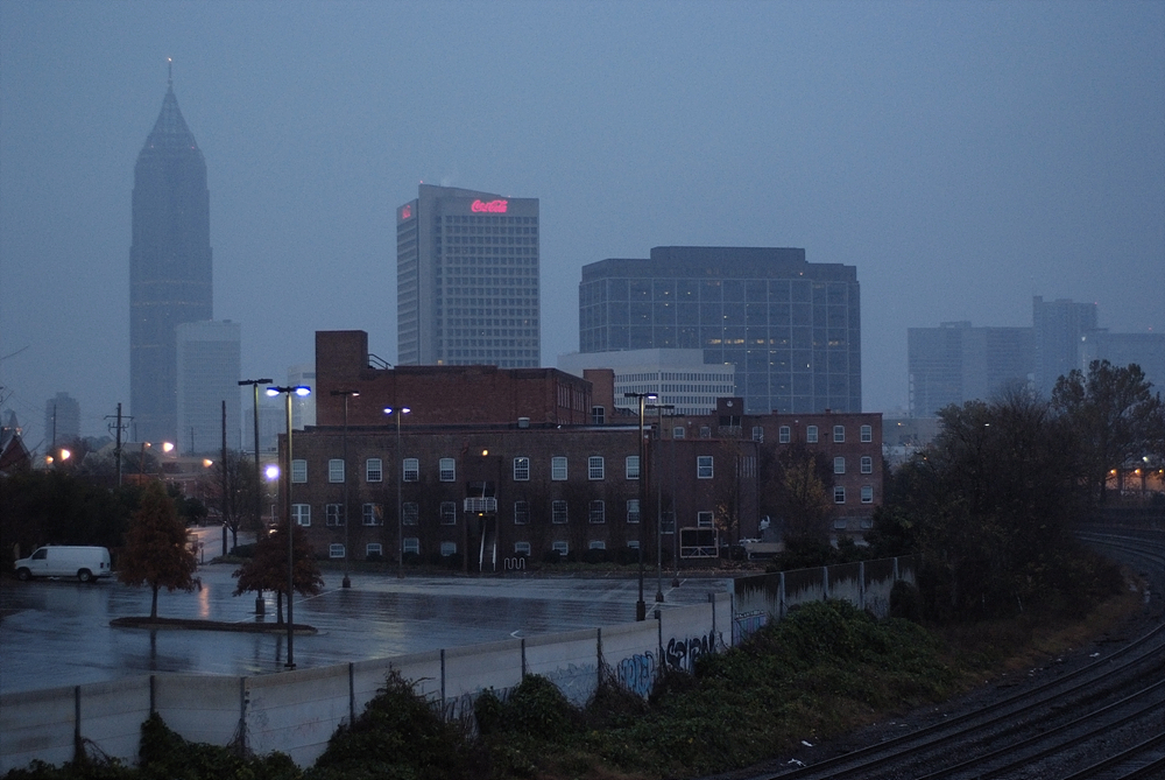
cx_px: 582
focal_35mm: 75
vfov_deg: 18.2
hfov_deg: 27.0
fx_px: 2430
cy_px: 390
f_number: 2.5
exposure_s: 1/200
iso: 1000
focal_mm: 50
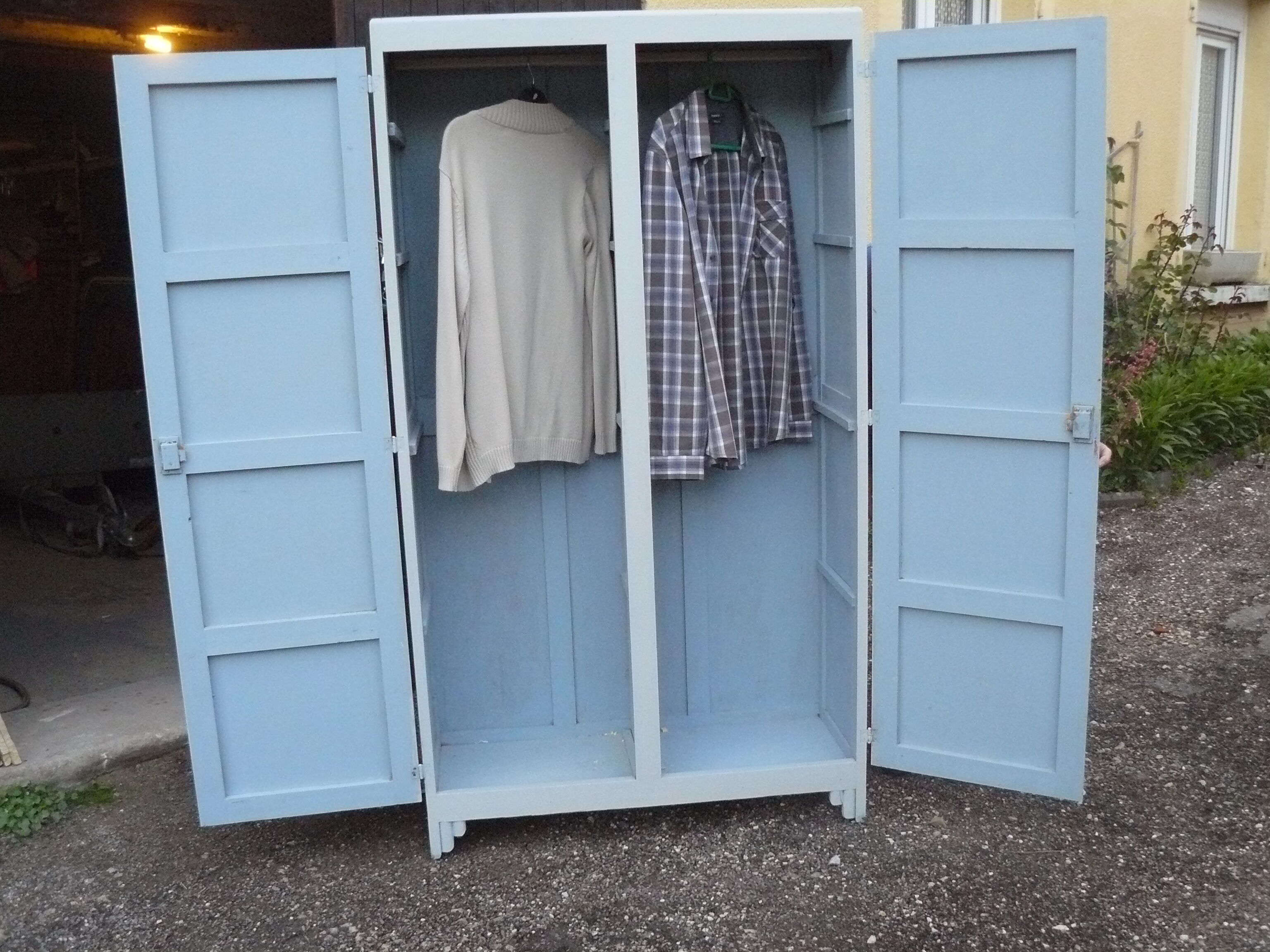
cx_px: 635
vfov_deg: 39.7
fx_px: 1321
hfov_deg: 51.4
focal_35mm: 36
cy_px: 476
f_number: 2.8
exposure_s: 1/125
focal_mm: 6
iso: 400
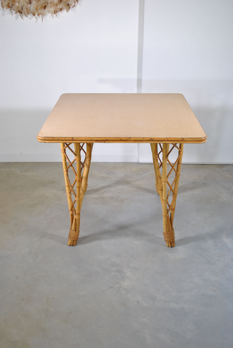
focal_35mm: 36
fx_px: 348
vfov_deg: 53.1
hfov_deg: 37.0
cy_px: 174
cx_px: 116
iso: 200
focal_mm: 24
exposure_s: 1/25
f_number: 5
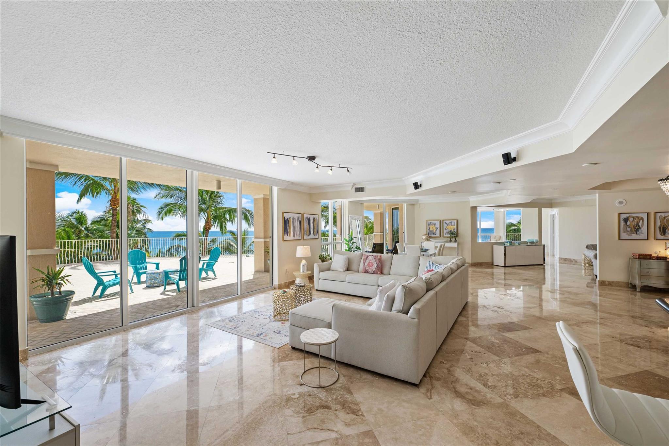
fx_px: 260
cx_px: 334
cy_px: 223
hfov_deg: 104.3
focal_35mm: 14
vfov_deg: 81.2
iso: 320
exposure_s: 1/15
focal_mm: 14
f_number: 8
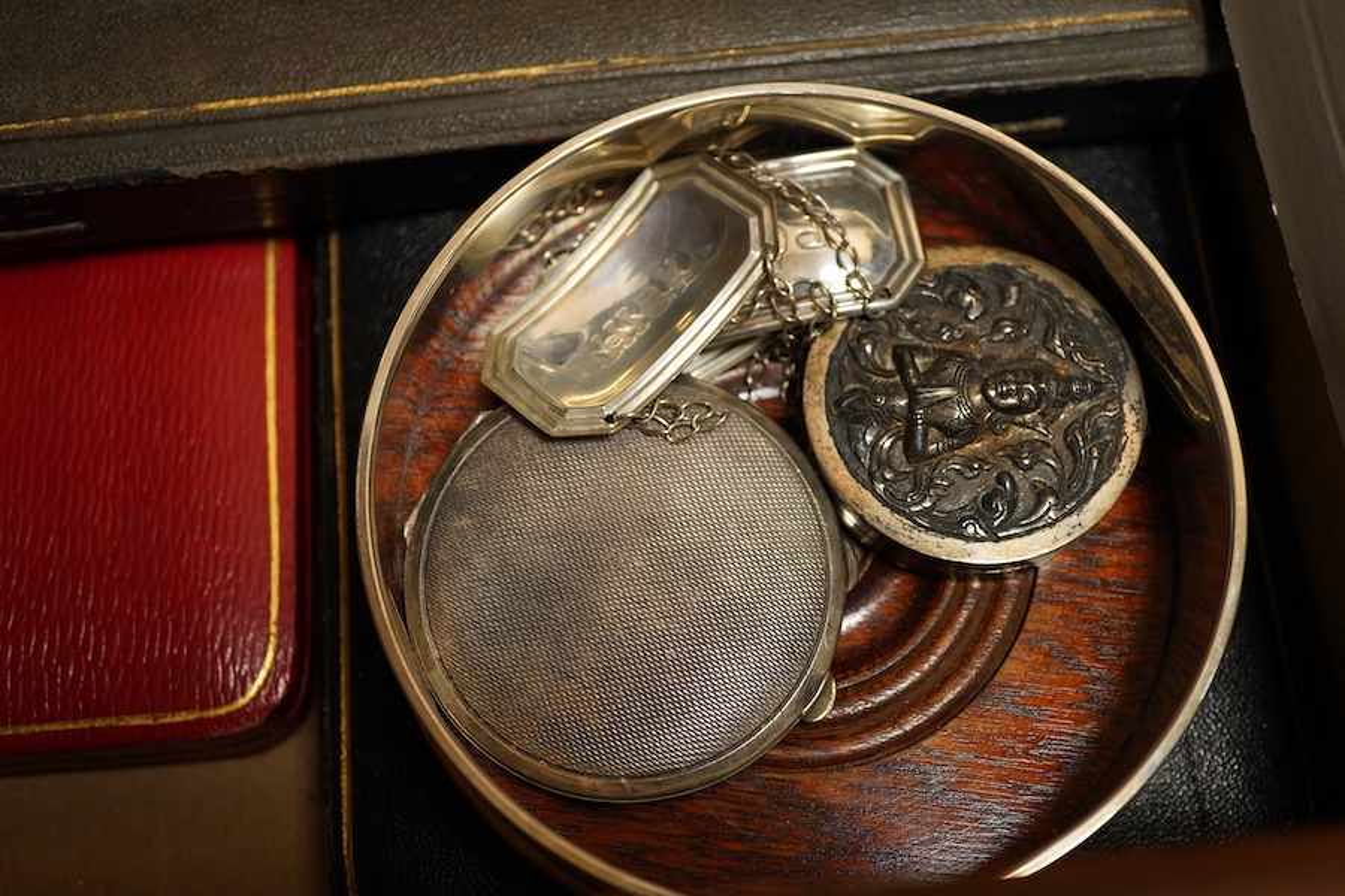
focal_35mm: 45
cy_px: 448
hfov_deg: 43.6
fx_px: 1681
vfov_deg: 29.9
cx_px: 672
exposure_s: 1/125
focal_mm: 30
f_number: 3.5
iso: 1250
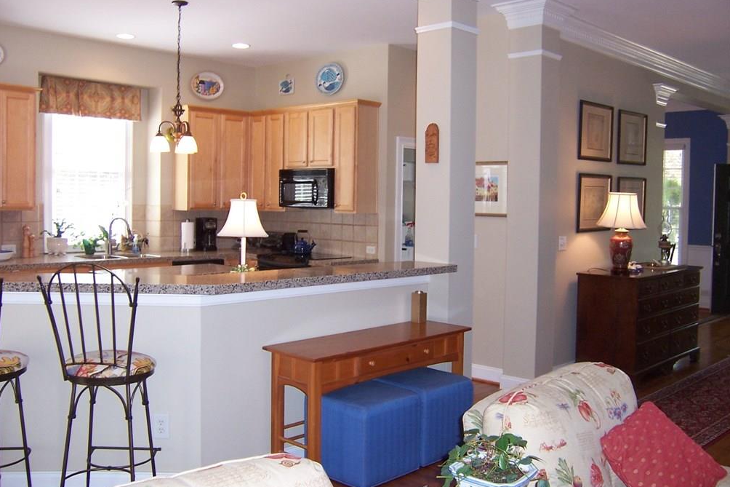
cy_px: 224
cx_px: 359
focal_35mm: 35
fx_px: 710
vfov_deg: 37.8
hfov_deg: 54.4
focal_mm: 5.5
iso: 140
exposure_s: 1/60
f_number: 2.8
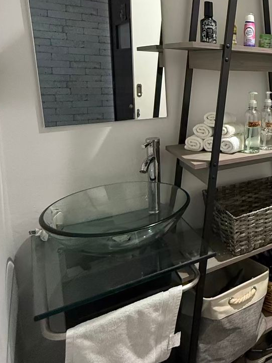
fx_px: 325
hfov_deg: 38.0
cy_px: 125
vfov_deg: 57.2
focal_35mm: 31
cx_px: 297
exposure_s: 1/60
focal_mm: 2.22
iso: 400
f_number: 2.2
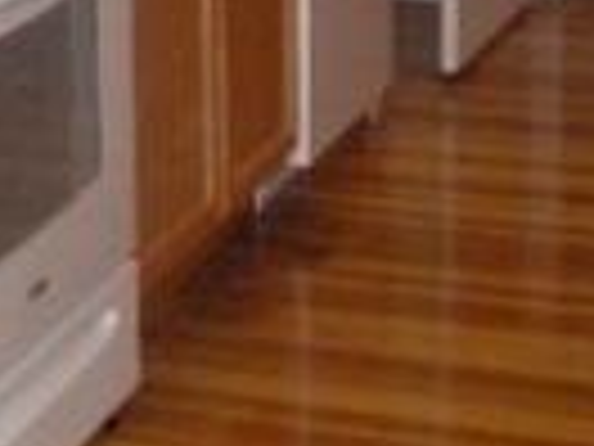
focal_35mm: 95
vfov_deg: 14.6
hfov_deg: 20.0
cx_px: -7
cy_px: -200
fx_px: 1630
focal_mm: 5.8
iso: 50
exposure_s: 1/60
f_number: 2.8
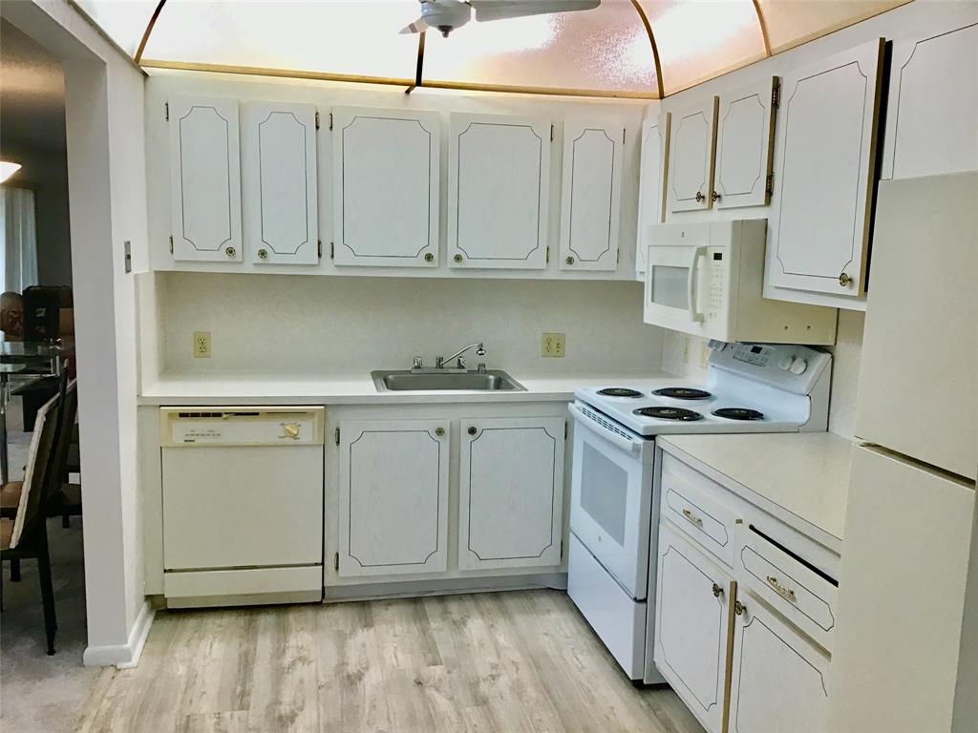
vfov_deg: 45.4
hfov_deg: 58.4
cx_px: 489
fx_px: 876
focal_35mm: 31
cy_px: 366
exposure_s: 1/30
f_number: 2.4
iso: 32
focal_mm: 3.3
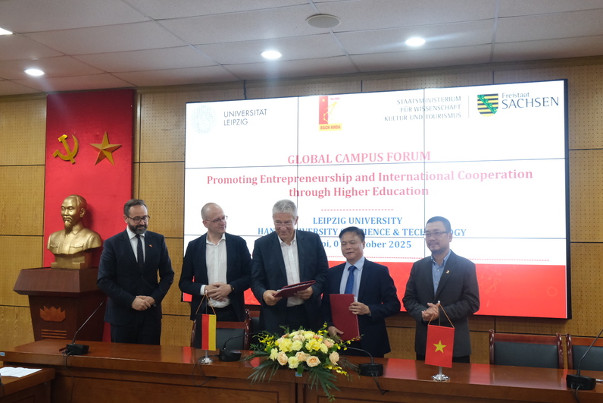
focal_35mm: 34
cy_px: 206
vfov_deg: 38.9
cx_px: 300
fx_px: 570
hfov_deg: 55.8
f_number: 7.1
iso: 6400
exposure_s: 1/125
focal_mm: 22.3
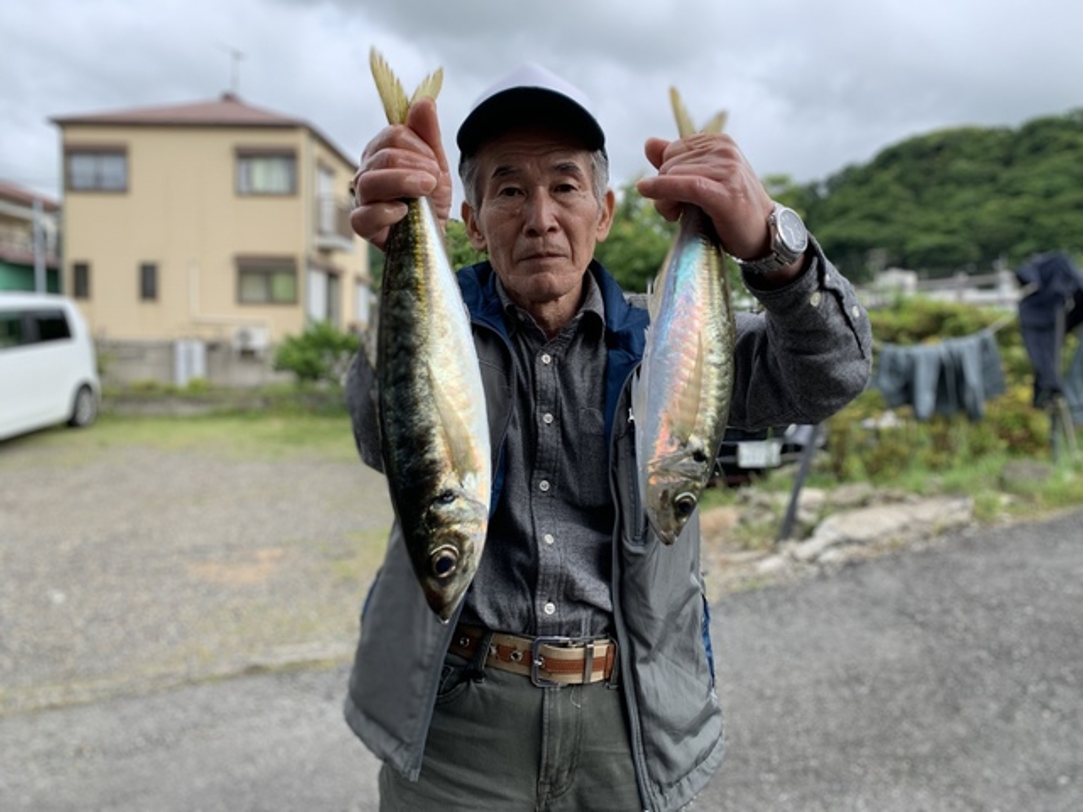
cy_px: 406
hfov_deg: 67.3
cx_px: 542
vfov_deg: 53.1
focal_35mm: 26
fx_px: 813
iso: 25
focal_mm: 4.25
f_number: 1.8
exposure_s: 1/871
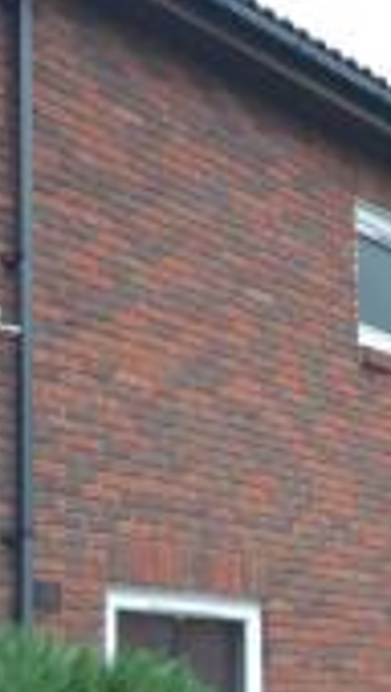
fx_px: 1617
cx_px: 415
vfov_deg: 23.7
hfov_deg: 13.5
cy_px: 576
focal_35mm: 88
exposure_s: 1/60
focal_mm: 20
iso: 400
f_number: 5.6
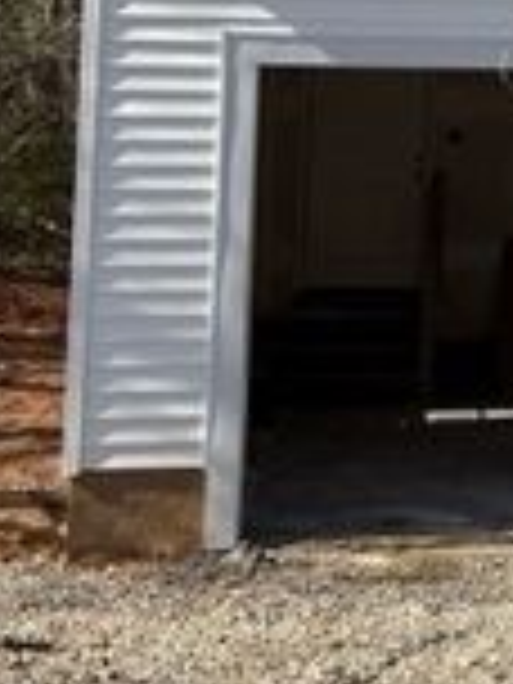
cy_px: -29
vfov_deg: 18.2
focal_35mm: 105
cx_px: 1022
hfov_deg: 12.4
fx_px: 2075
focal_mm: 6.76
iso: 80
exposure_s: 1/2959
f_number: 1.78
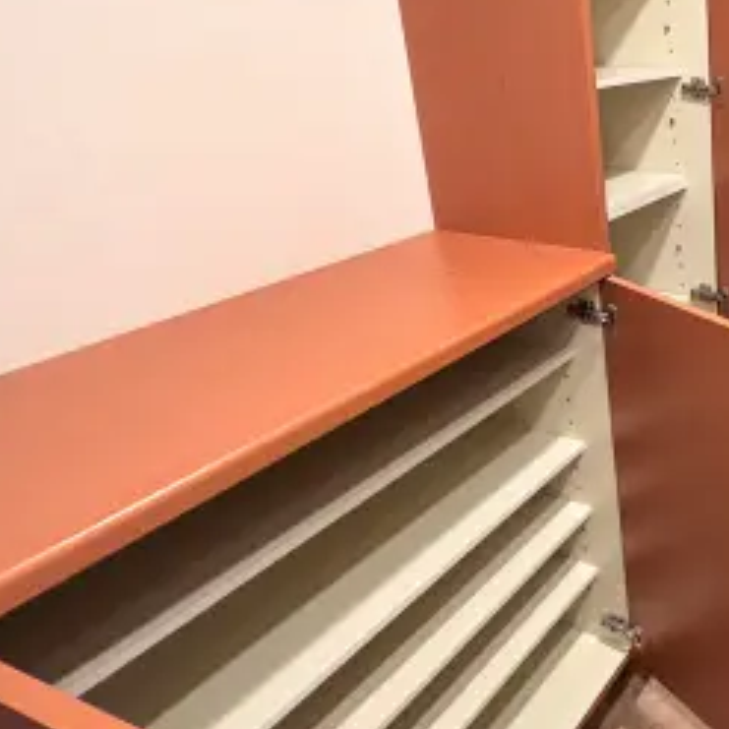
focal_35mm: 30
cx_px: 806
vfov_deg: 53.0
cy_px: 245
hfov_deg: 42.3
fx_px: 715
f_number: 2.2
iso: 400
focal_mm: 2.22
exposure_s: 1/50
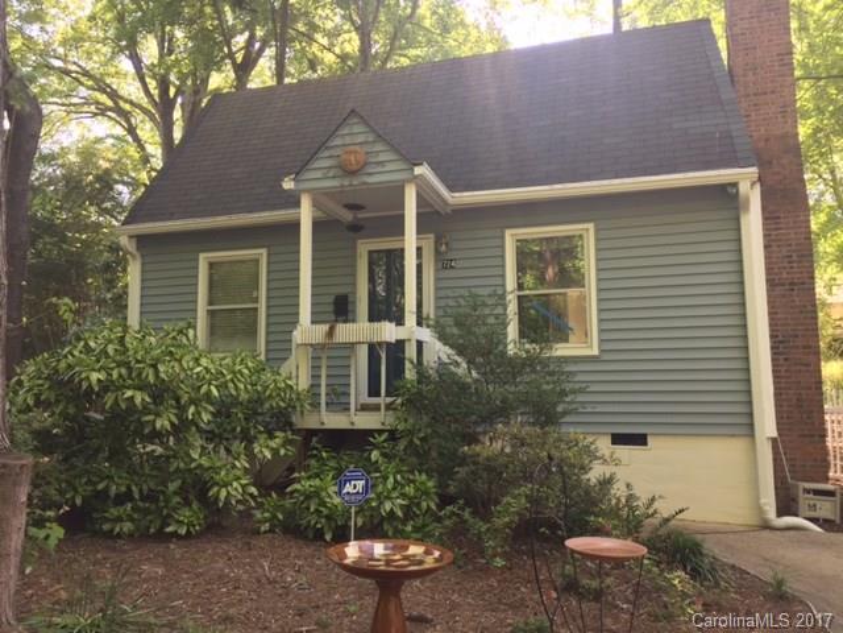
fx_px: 706
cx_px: 422
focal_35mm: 29
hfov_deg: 61.7
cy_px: 316
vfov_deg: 48.2
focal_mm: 4.15
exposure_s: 1/60
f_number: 2.2
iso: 32
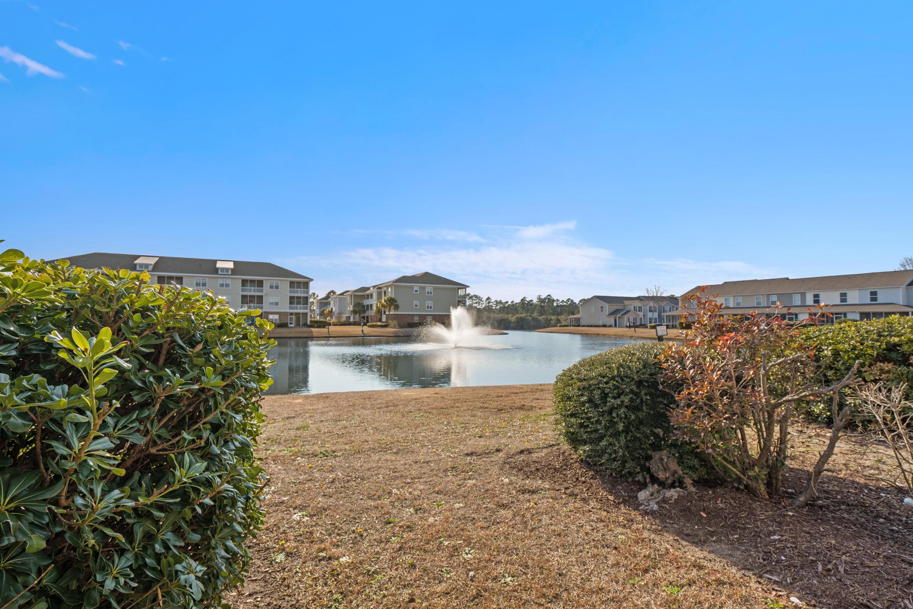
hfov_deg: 93.3
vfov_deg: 70.4
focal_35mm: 17
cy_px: 304
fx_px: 431
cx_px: 456
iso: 200
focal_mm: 17
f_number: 8
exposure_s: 1/1000
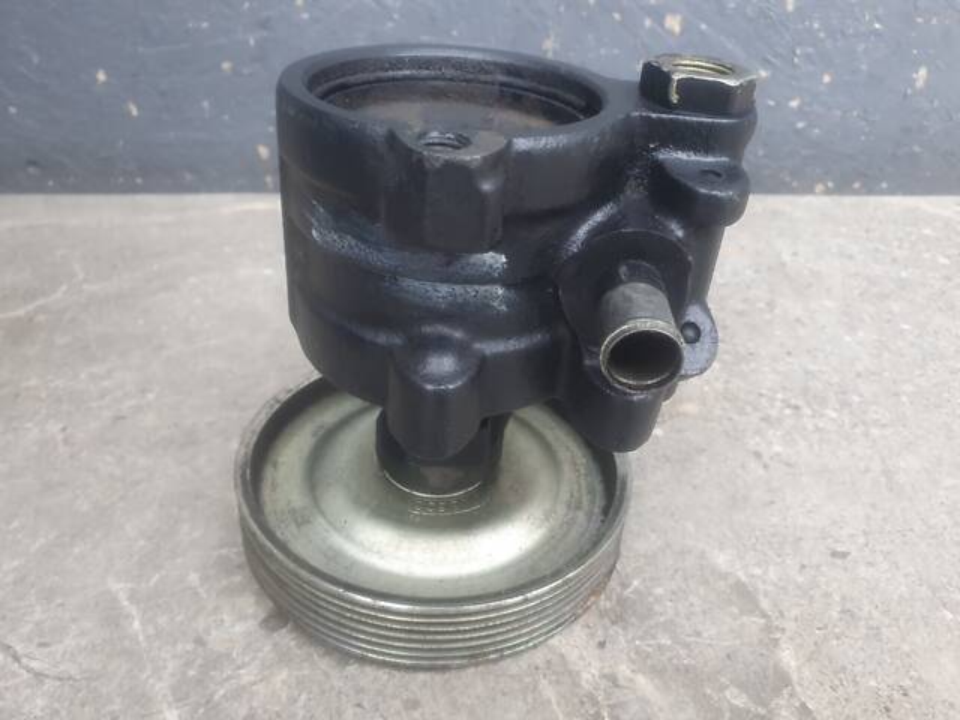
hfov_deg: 67.3
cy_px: 360
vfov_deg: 53.1
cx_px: 480
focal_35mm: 26
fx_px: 721
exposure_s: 1/120
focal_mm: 4.32
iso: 80
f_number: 2.4
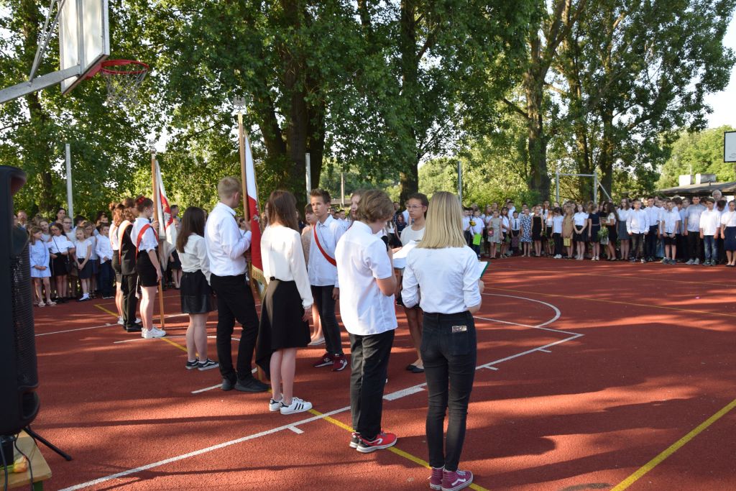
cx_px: 368
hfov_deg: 67.4
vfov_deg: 47.9
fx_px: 552
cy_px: 246
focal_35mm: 27
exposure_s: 1/200
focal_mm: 18
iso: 400
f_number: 7.1
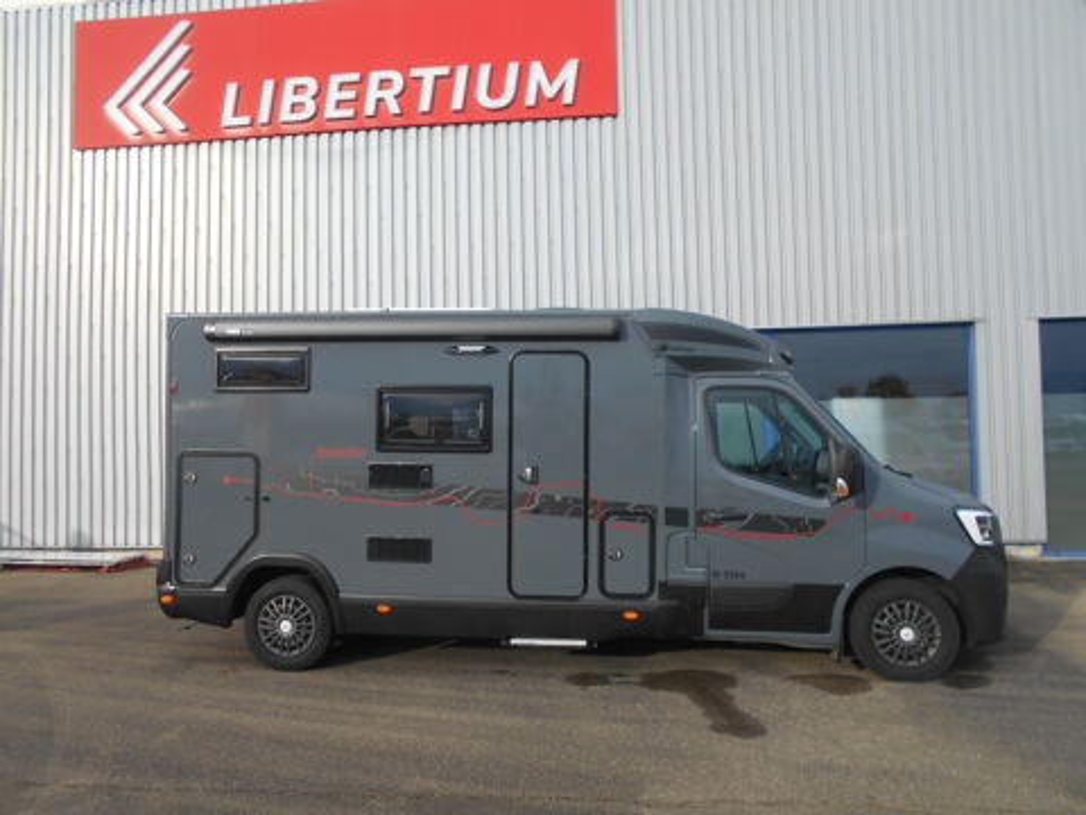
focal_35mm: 26
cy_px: 408
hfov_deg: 67.3
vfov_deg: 53.1
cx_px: 543
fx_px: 816
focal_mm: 4.6
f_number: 3.2
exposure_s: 1/400
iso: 80
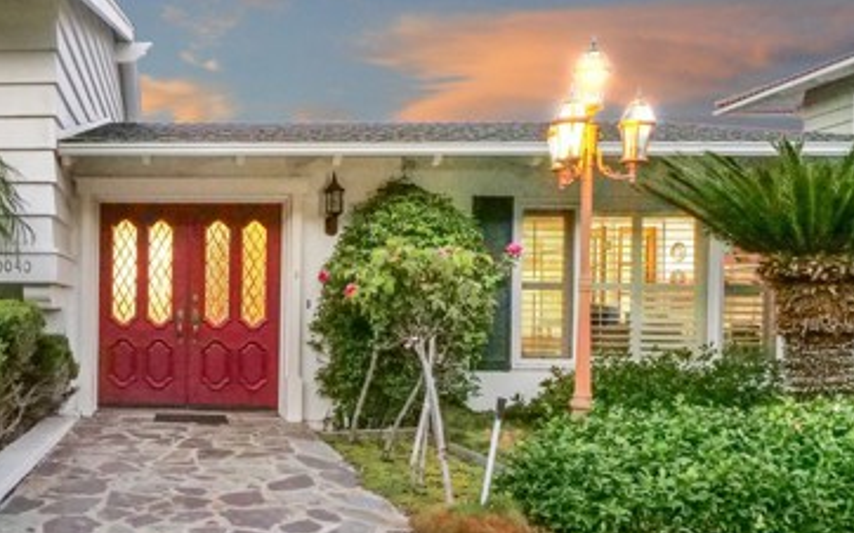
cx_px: 175
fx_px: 698
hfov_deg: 58.3
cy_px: 336
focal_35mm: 30
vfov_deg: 41.5
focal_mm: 8
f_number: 7.1
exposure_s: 1/30
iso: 3200
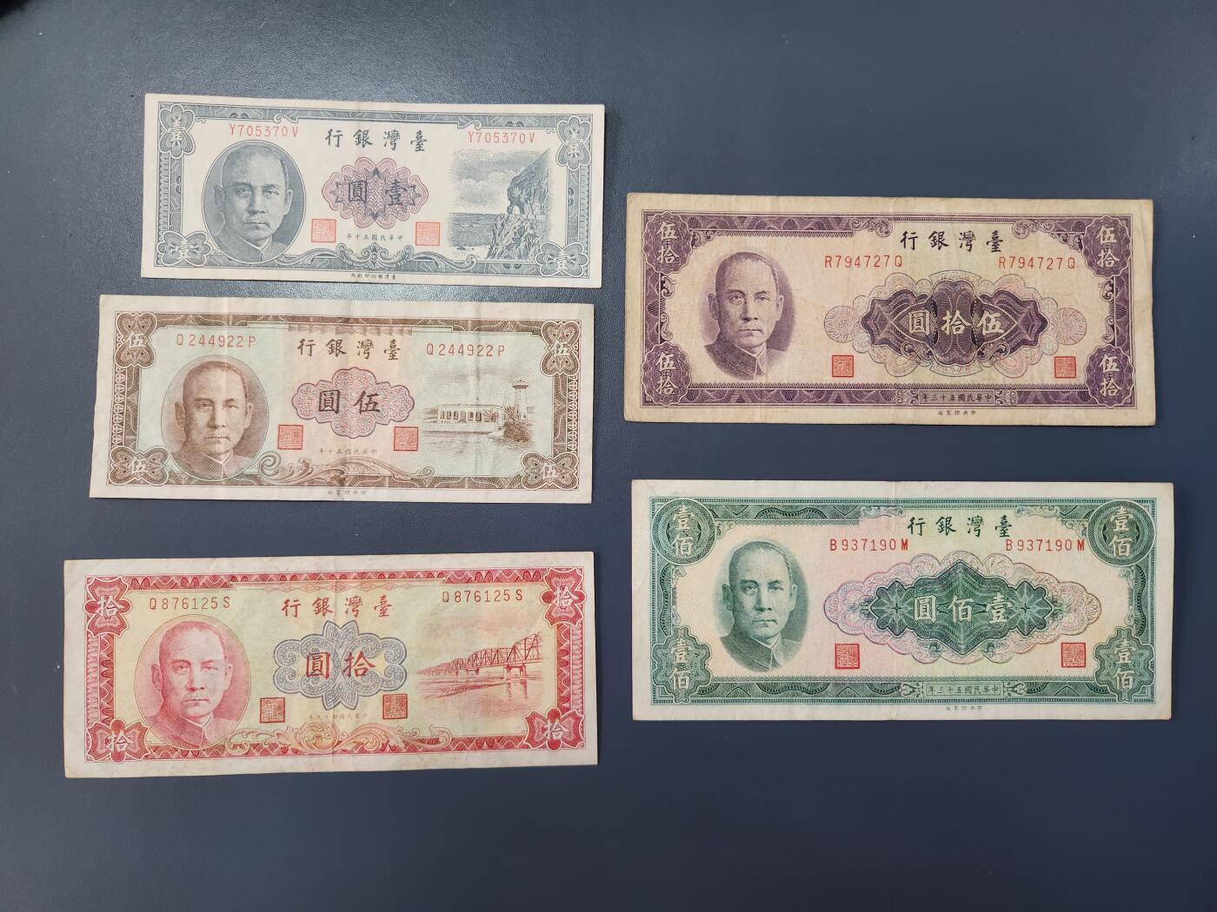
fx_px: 809
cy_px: 456
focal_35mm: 23
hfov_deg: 73.9
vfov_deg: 58.9
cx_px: 608
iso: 200
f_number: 1.8
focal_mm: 5.4
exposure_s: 1/100
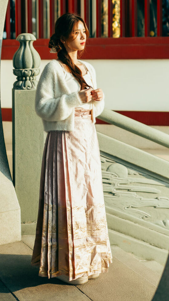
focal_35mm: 59
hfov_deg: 20.4
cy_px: 68
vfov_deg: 34.5
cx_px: 78
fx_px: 470
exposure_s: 1/8000
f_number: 1.8
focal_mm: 35
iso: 220
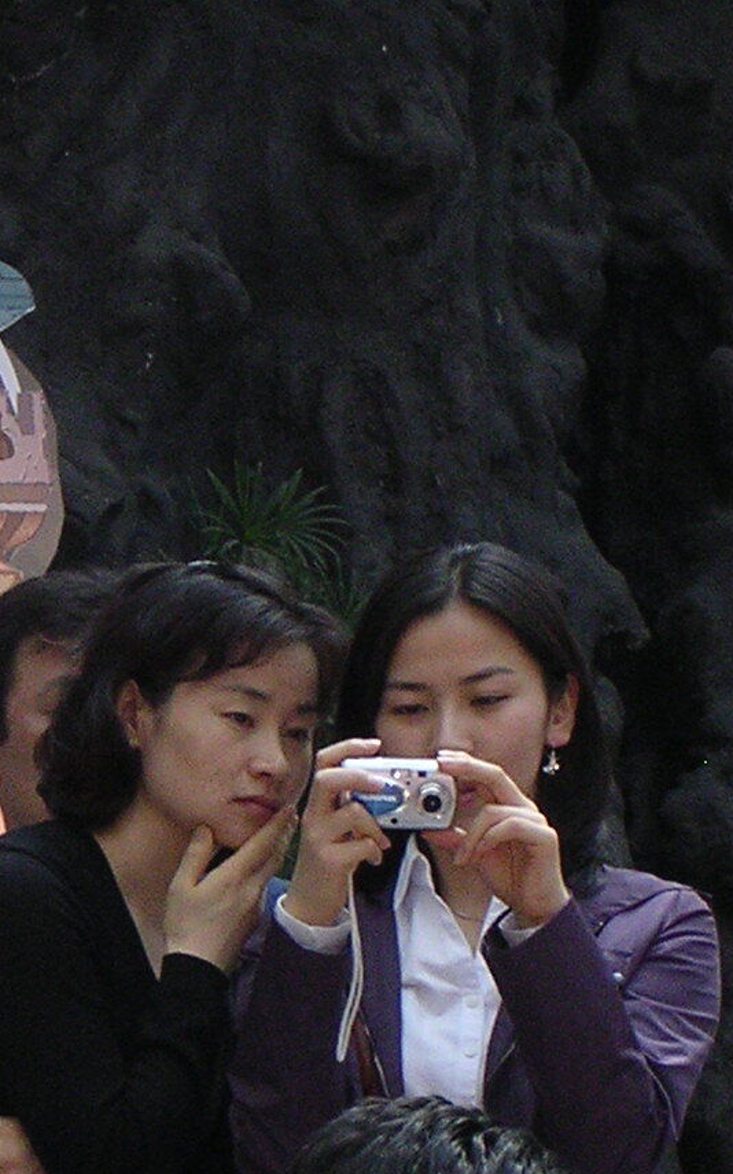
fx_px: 9338
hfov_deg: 4.5
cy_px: 651
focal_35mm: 292
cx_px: 275
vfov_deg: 7.2
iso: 239
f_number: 4.9
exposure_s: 1/60.1
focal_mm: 17.4
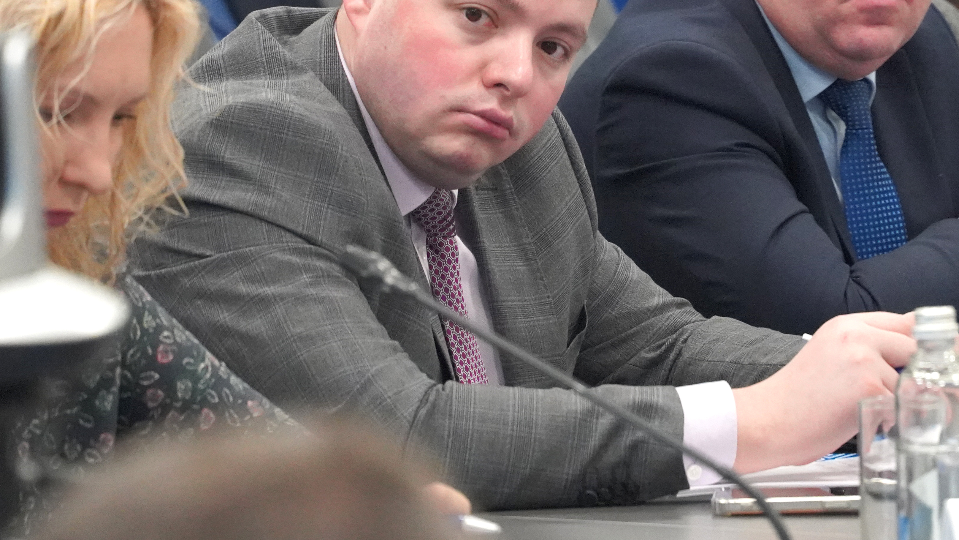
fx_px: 9893
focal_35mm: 389
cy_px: 80
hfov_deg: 5.5
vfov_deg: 3.1
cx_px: 635
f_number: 5.6
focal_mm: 200
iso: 12800
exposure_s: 1/250
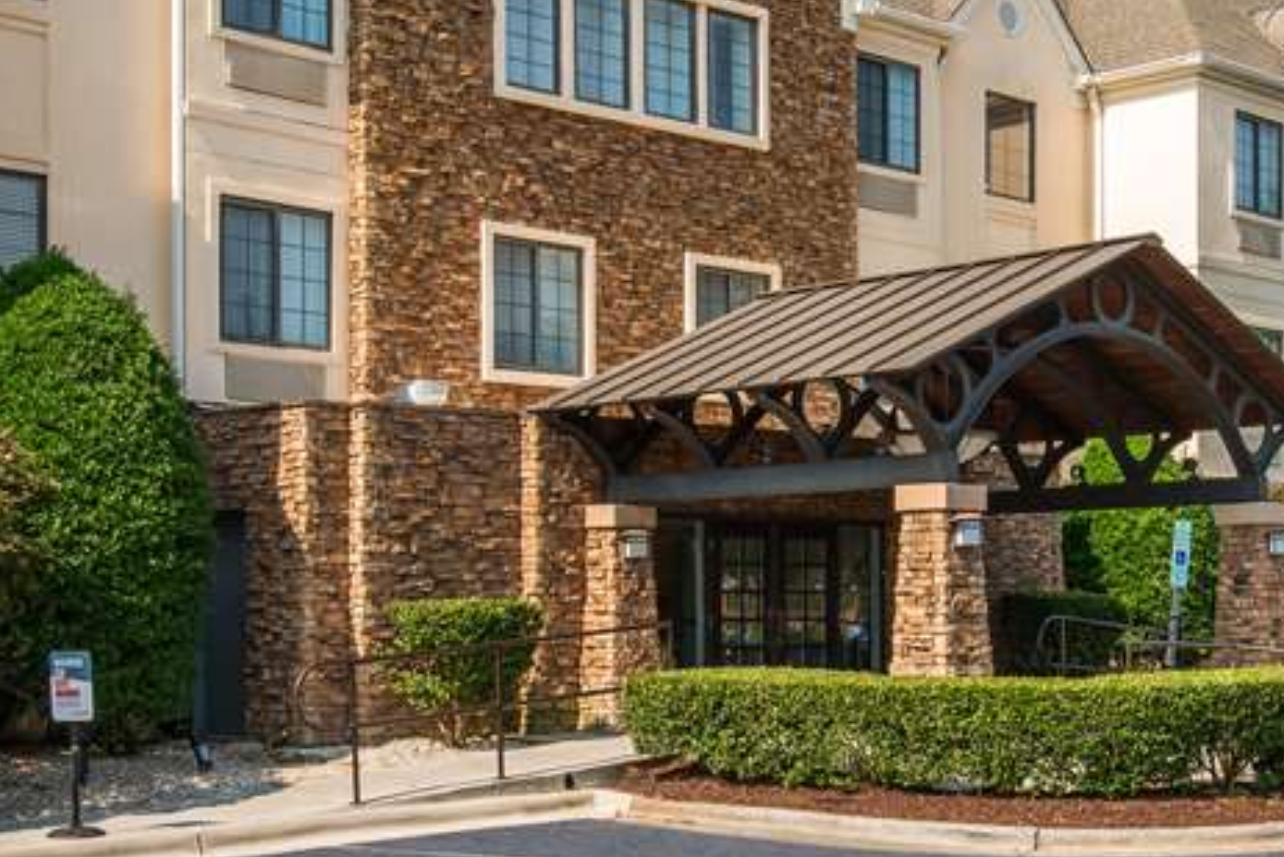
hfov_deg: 41.7
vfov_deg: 30.4
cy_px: 78
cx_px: 1213
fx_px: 1498
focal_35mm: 42
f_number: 11
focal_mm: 19
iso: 64
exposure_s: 1/40
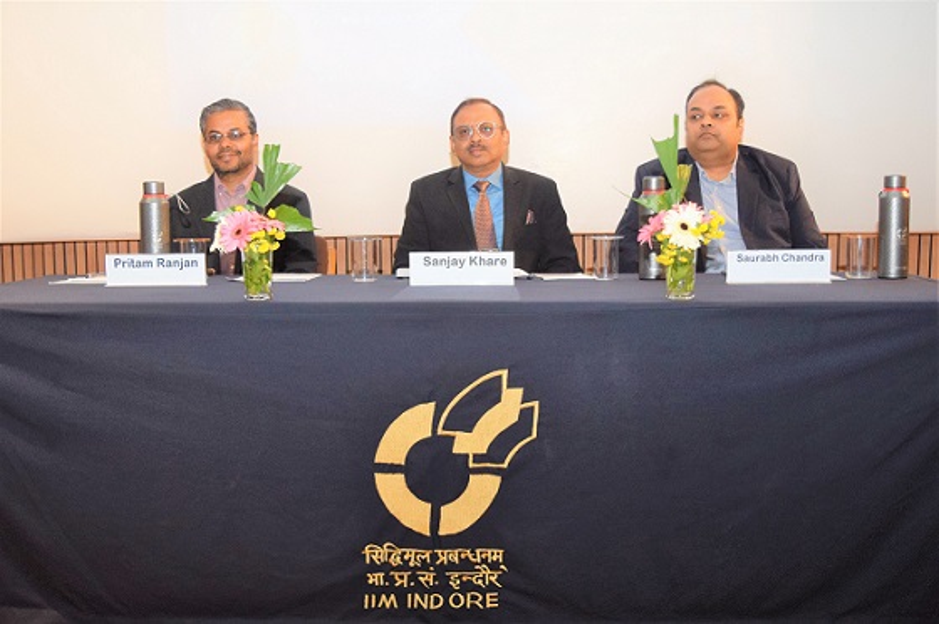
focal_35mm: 39
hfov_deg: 49.6
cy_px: 312
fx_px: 1016
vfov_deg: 34.1
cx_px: 470
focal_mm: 26
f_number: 5
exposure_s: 1/80
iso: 800
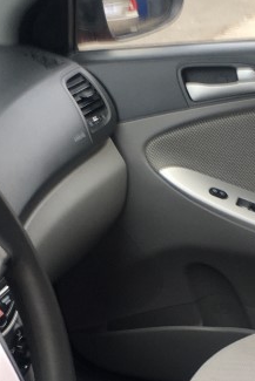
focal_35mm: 95
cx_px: 145
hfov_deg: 14.4
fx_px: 1008
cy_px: 295
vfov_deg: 21.2
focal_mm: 4.15
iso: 25
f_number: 2.2
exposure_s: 1/60
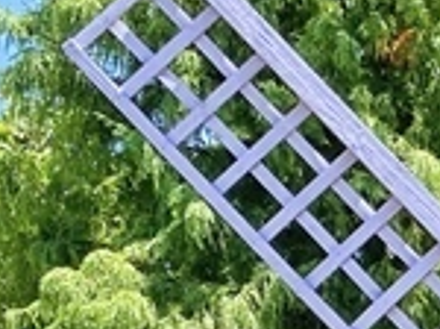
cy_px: 708
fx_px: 1764
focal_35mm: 139
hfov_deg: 12.1
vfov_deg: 9.7
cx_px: 956
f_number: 1.8
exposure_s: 1/1114
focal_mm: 4.25
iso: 32
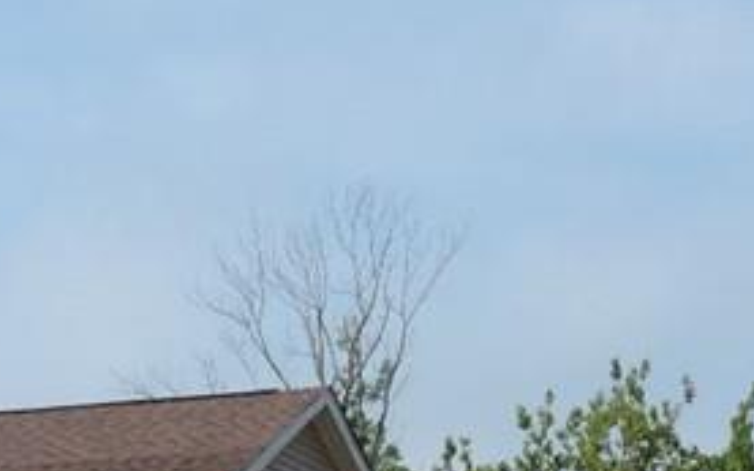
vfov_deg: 8.1
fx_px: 3226
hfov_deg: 13.3
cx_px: 218
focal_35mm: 157
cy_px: 817
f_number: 3.3
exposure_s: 1/1250
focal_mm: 7.1
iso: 80
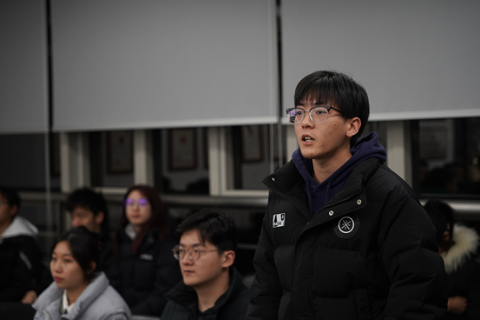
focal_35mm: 76
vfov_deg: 17.9
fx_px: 1013
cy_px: 162
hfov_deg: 26.7
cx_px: 249
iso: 1600
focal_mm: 70
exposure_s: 1/125
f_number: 2.8
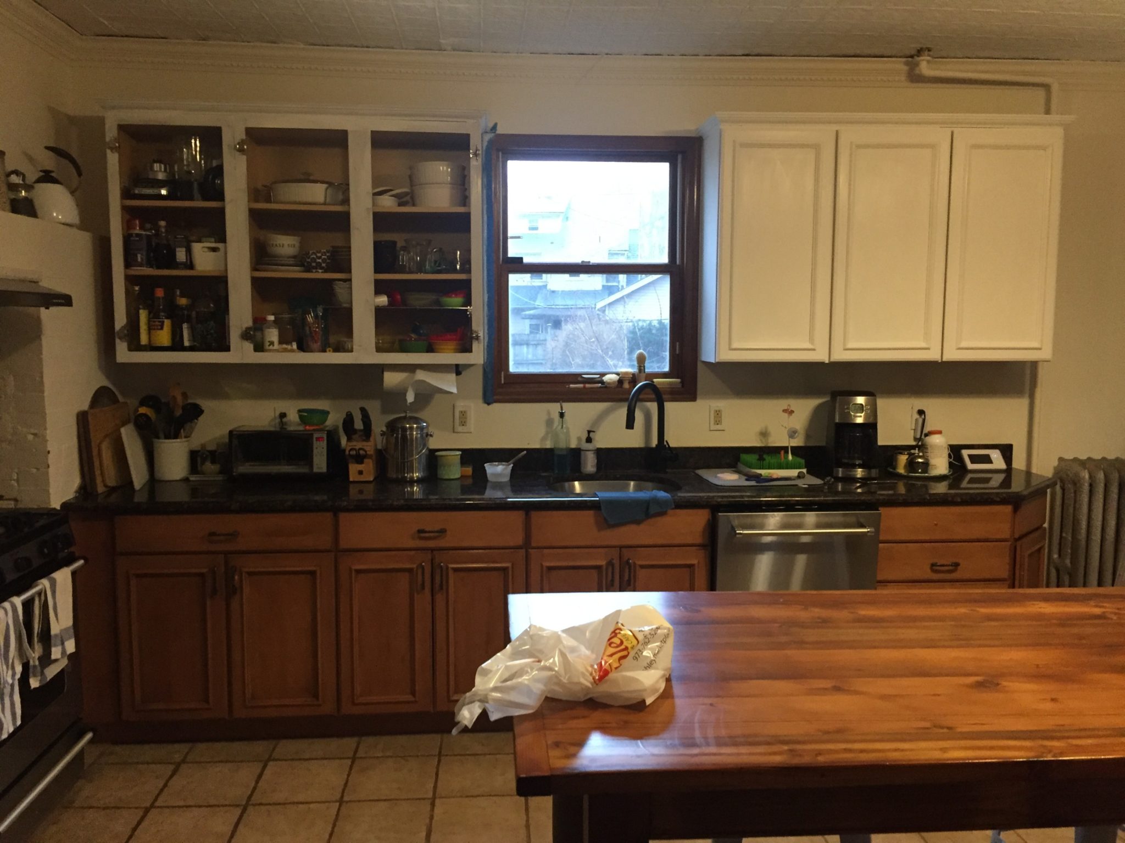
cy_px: 422
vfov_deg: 48.2
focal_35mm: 29
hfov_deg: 61.7
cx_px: 562
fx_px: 942
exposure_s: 1/30
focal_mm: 4.15
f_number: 2.2
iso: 200
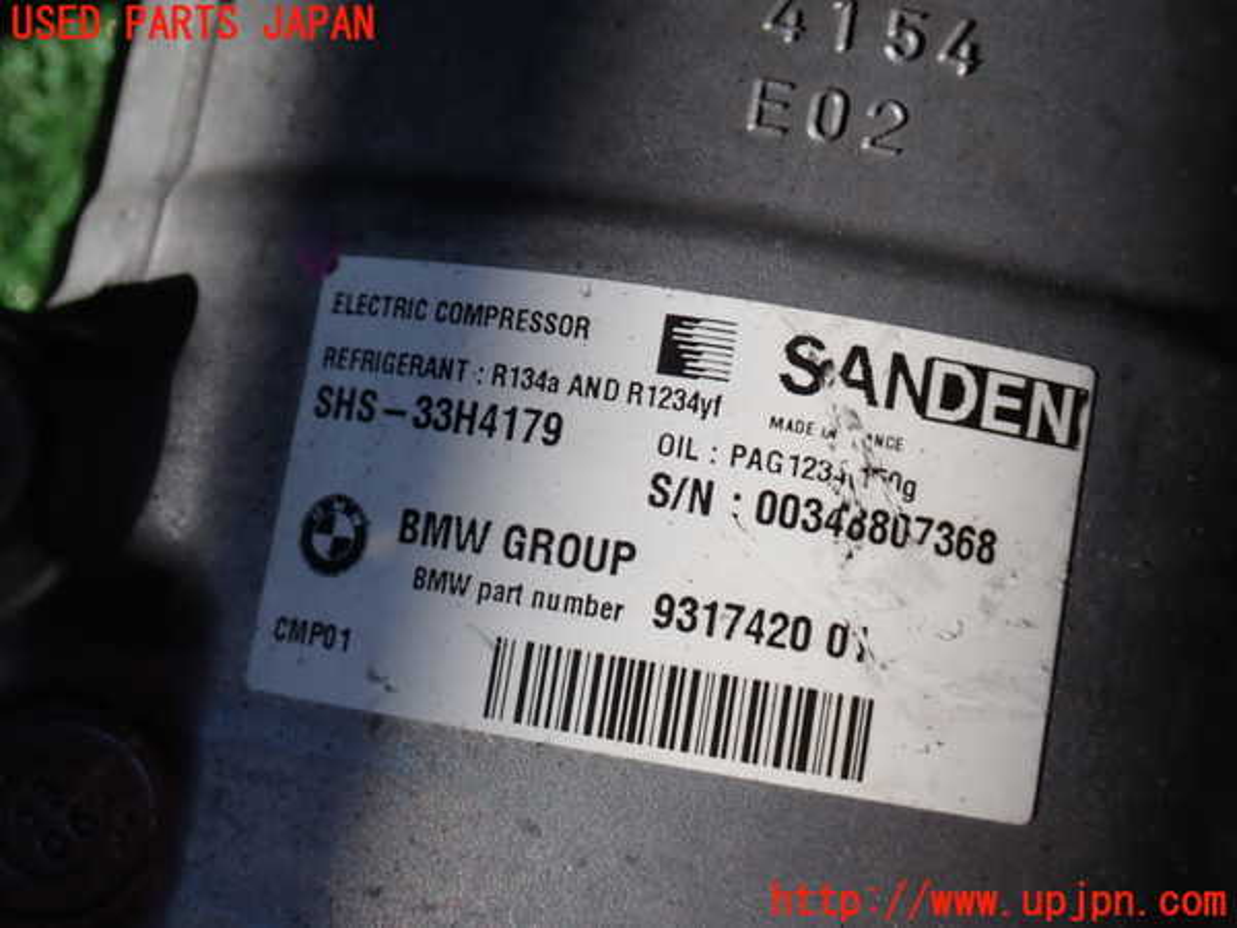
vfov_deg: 29.1
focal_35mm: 50
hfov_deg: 38.2
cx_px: 618
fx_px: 1787
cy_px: 464
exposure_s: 1/500
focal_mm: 9.01
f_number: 4.5
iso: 100
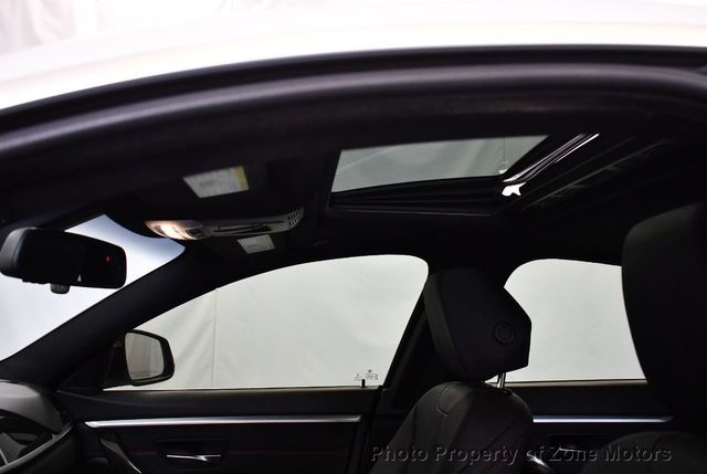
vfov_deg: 37.0
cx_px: 354
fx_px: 708
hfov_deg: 53.1
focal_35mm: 36
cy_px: 237
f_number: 3.5
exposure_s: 1/125
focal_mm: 18
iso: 1250
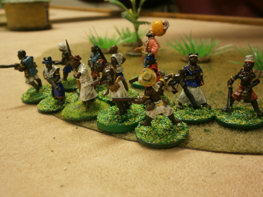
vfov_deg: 30.9
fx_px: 357
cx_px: 132
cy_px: 98
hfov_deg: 40.4
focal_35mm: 47
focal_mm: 8.3
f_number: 3.4
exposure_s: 1/30
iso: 200
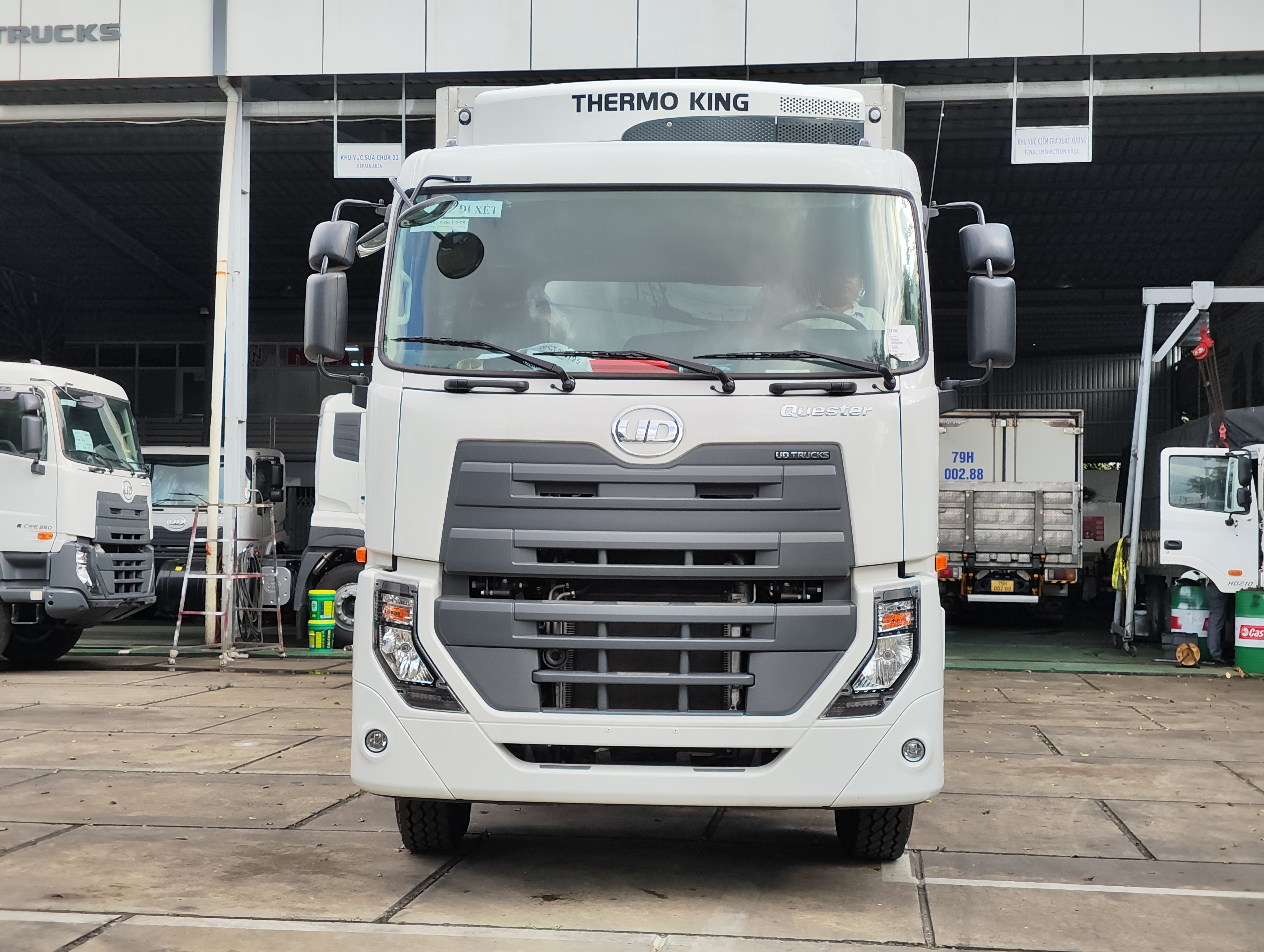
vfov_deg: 30.3
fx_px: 1755
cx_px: 632
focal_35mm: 48
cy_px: 476
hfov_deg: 39.6
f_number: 1.9
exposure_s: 1/756
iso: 150
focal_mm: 7.1
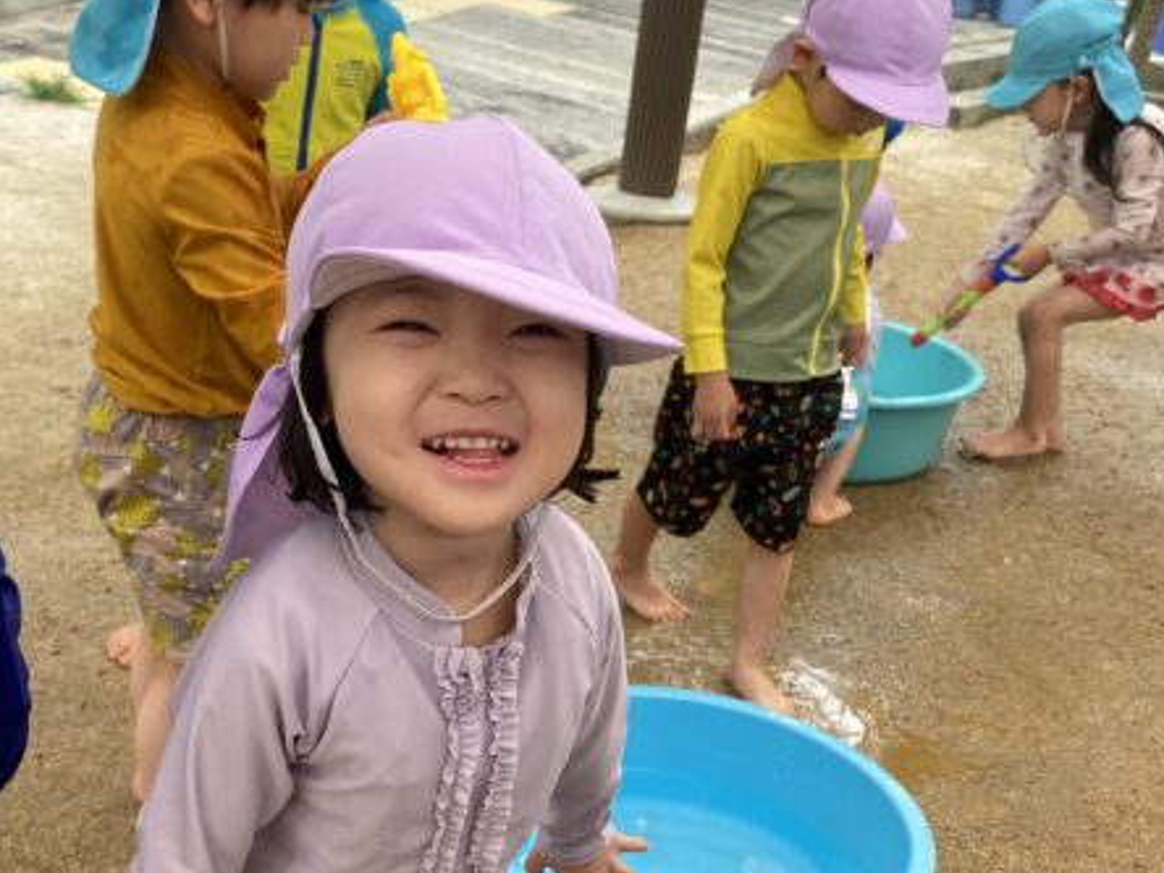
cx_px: 501
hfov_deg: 42.0
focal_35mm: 45
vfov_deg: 31.6
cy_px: 663
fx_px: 1513
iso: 32
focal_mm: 4.25
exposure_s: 1/150
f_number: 1.8
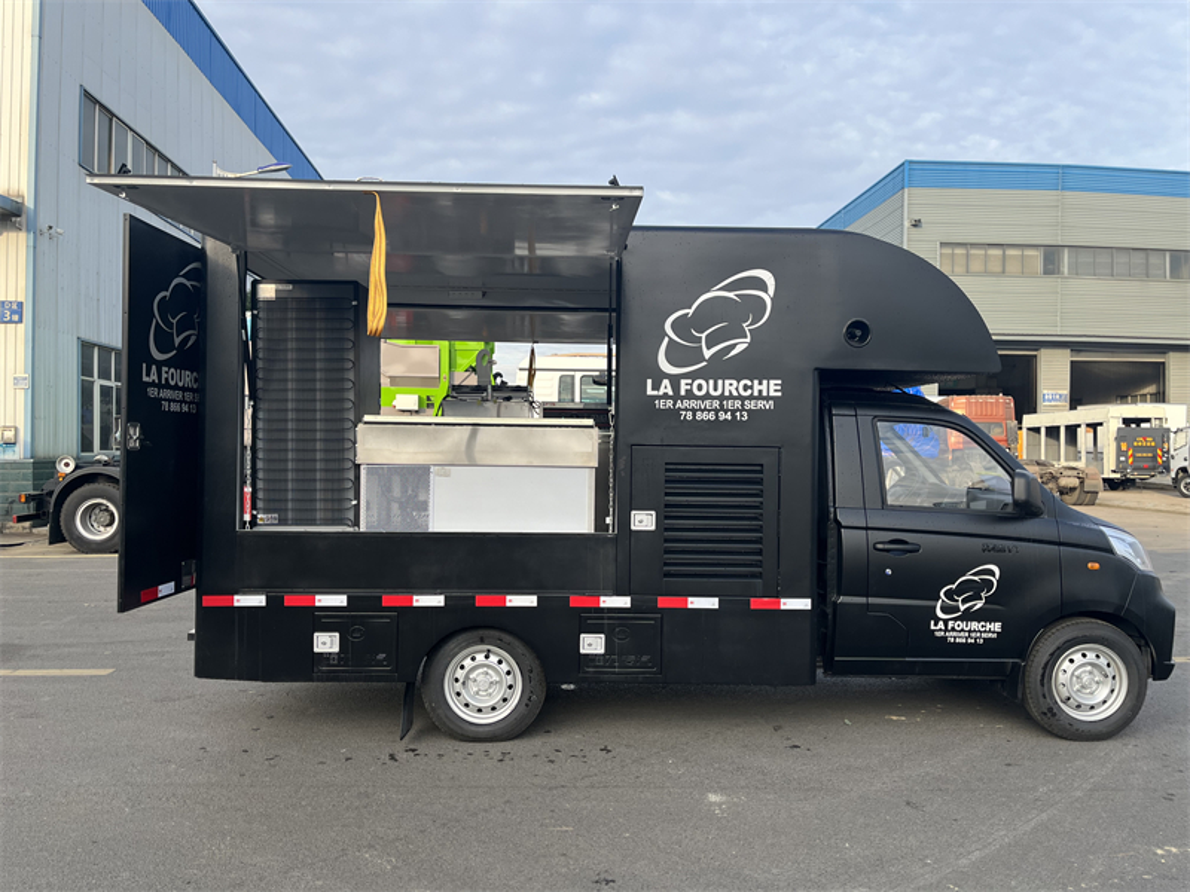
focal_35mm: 26
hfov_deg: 67.3
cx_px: 595
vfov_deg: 53.1
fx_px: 894
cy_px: 446
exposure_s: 1/737
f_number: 1.6
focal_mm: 5.1
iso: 50
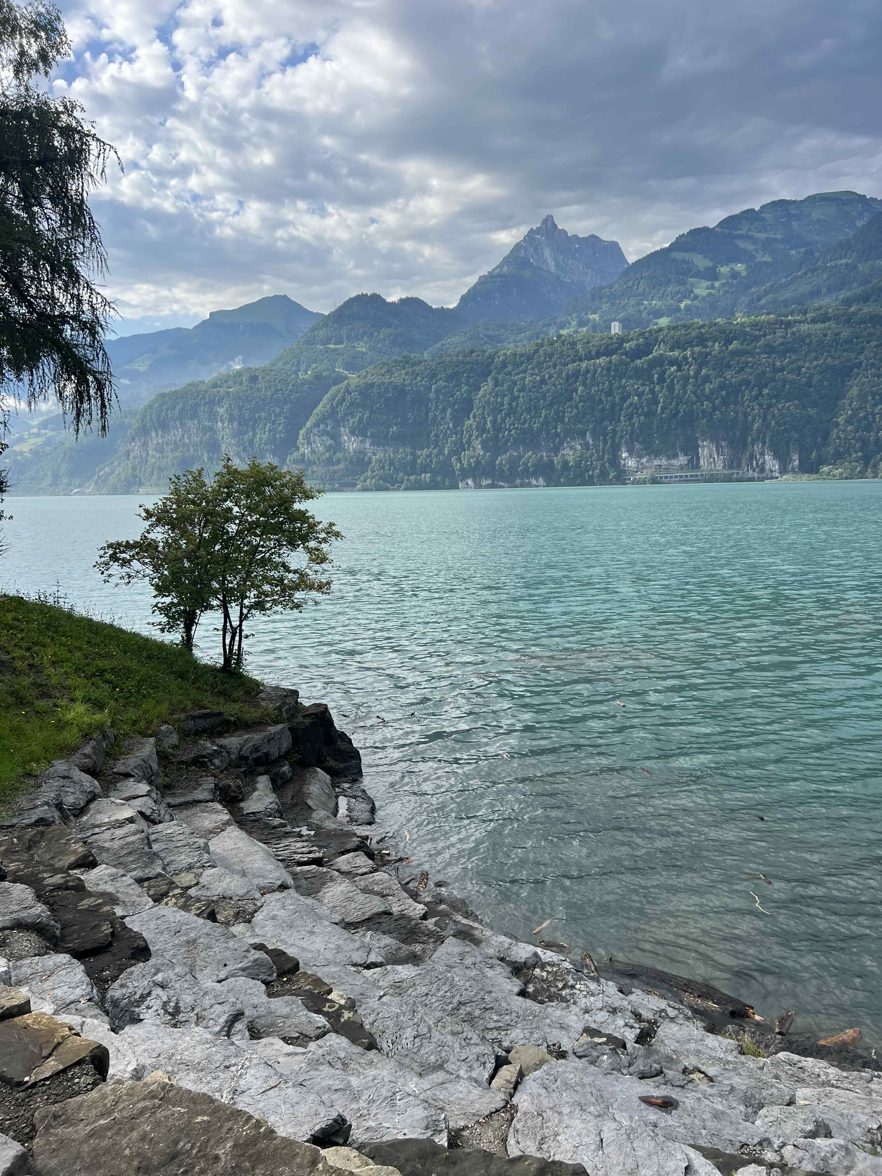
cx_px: 441
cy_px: 588
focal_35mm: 26
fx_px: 883
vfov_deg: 67.3
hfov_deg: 53.1
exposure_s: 1/2762
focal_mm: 5.7
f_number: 1.5
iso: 50
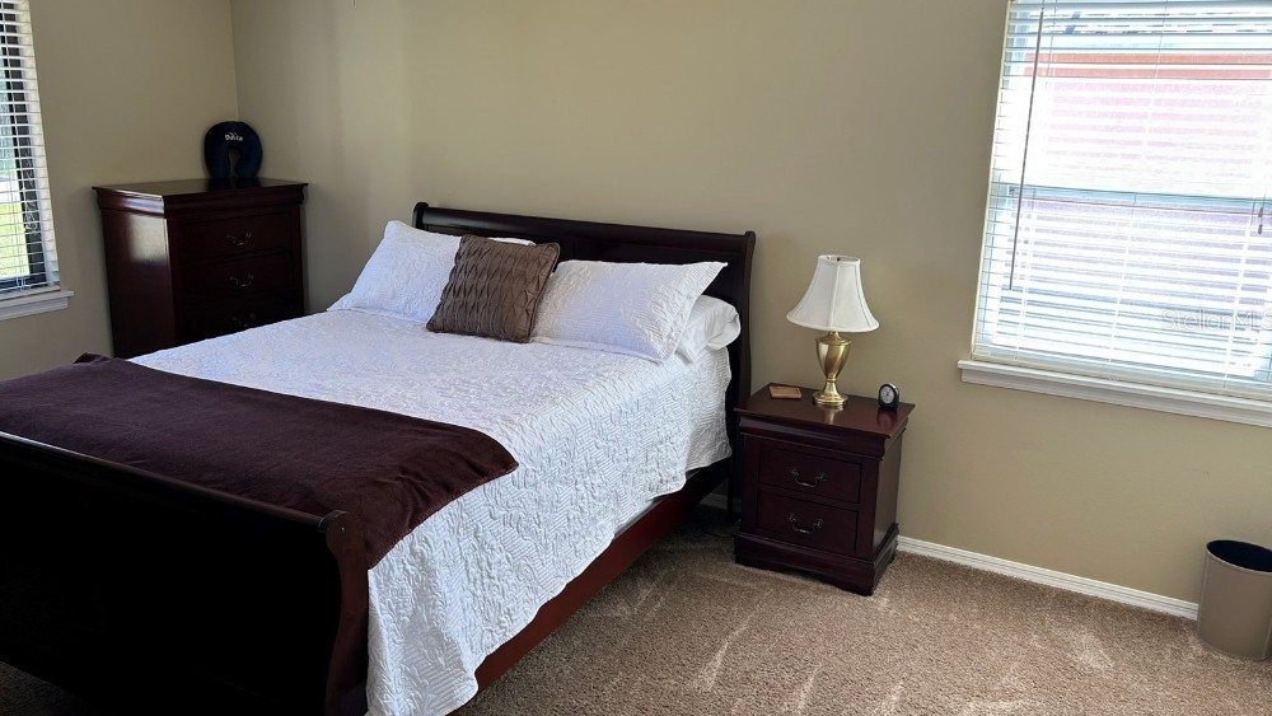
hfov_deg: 66.1
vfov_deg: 40.2
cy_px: 319
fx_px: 978
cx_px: 631
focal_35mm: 29
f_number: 1.5
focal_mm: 5.7
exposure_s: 1/120
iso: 40
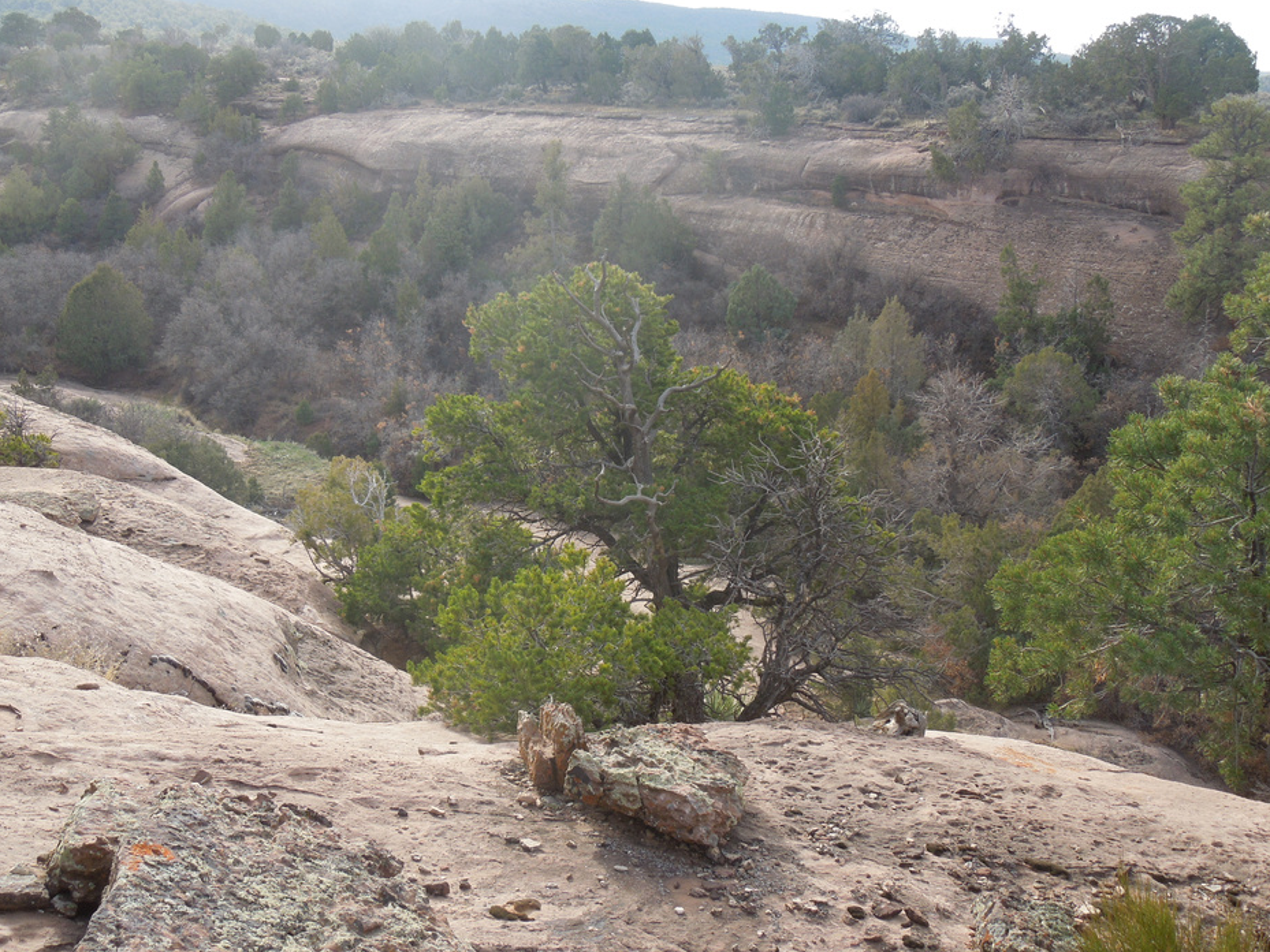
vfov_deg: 33.6
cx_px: 576
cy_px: 455
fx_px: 1578
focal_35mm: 43
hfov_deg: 43.8
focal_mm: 7
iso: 100
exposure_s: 1/250
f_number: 3.8
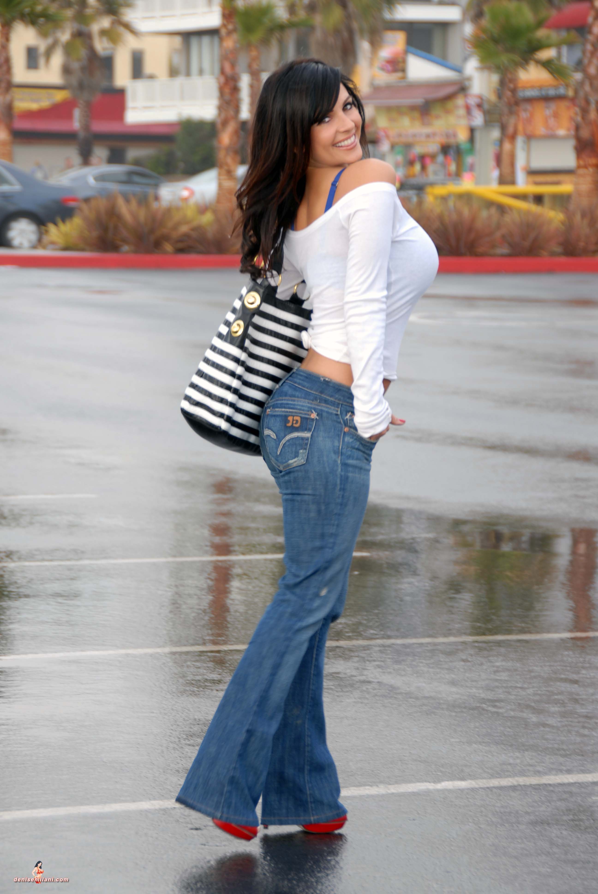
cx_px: 299
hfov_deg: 9.7
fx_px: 3540
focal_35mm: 142
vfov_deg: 14.4
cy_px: 447
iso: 100
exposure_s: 1/80
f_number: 5.3
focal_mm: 95
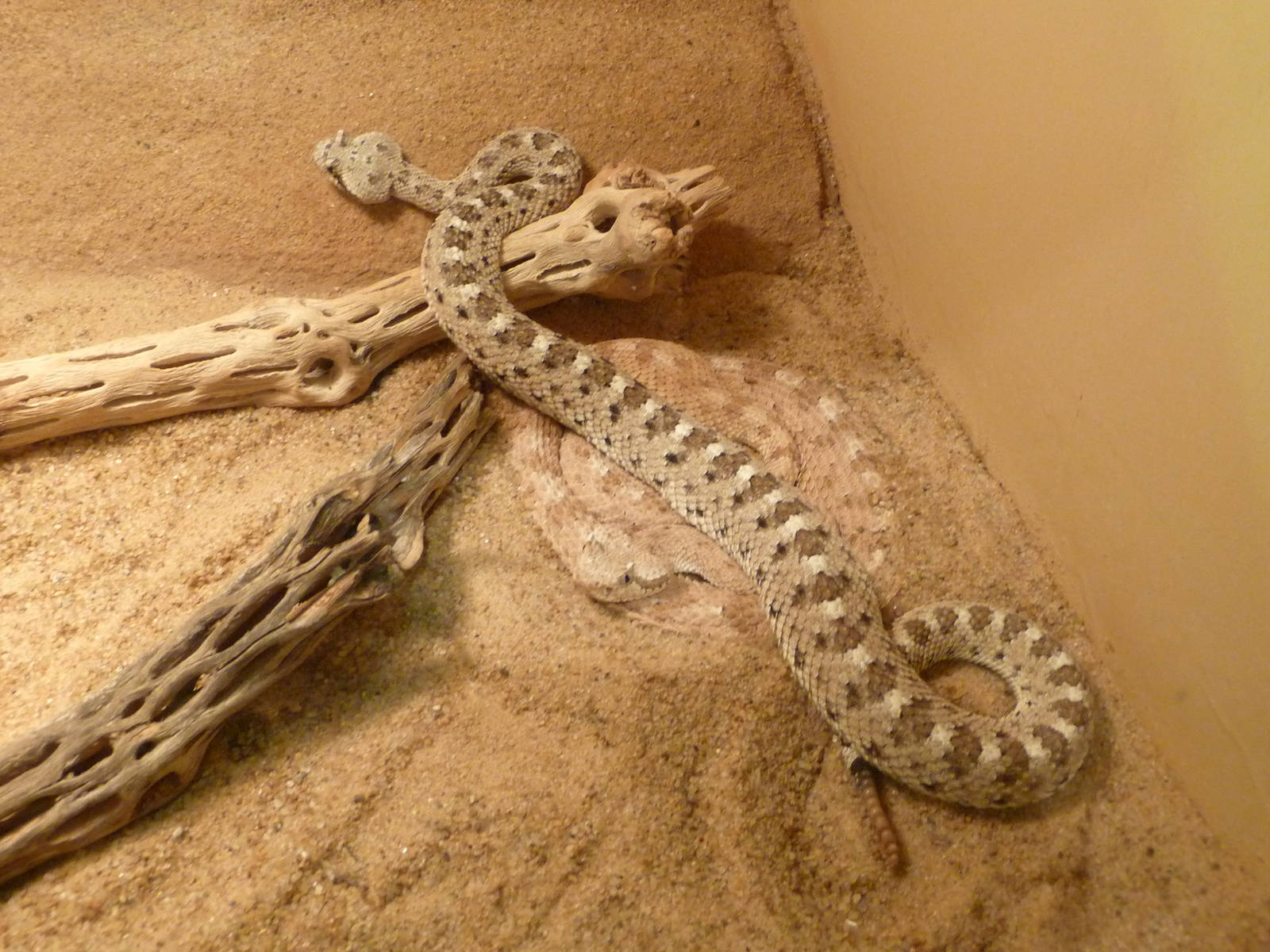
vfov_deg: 36.0
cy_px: 476
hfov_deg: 46.8
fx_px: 1468
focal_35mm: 40
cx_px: 635
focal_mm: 6.7
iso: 400
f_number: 3.9
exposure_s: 1/10
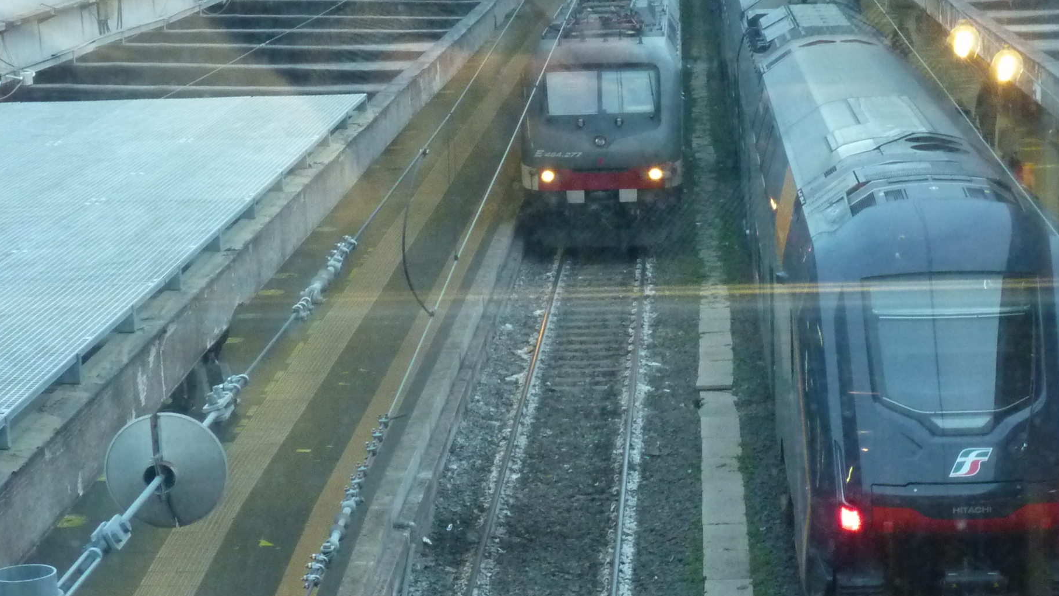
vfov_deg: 13.7
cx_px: 675
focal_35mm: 88
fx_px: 2471
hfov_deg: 24.1
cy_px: 404
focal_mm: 8
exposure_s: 1/25
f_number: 3.2
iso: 400
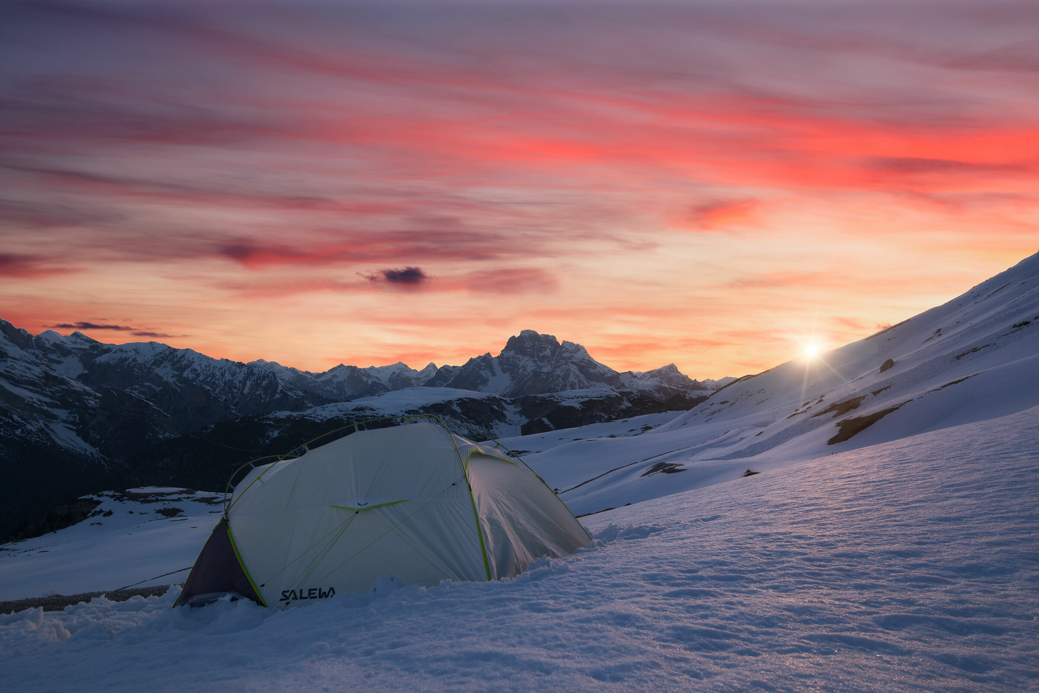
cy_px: 346
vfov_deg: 20.0
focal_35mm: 68
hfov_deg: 29.7
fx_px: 1962
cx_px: 520
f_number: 11
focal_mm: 68
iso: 100
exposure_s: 1/2.5
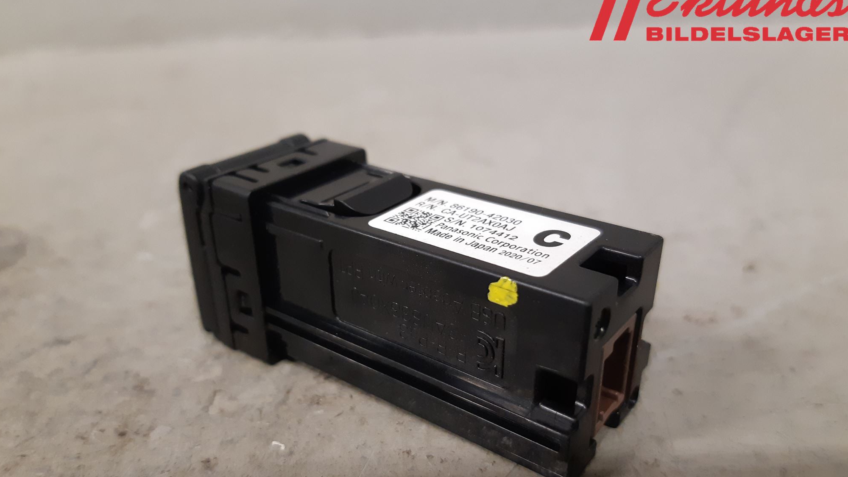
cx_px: 416
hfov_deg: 66.1
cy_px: 295
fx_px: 652
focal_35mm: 29
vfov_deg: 39.9
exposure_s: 1/50
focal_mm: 3.93
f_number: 1.7
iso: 250
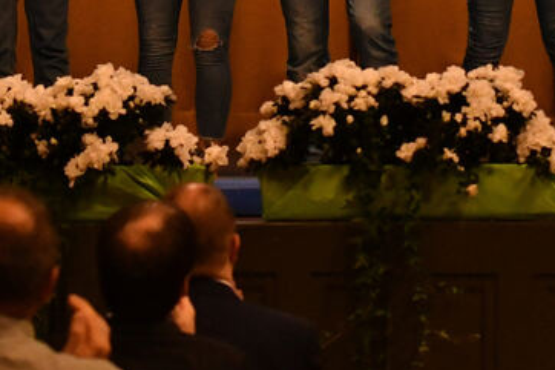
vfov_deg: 3.9
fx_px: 5362
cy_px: -210
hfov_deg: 5.9
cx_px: 564
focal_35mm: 348
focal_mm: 70
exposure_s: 1/400
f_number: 3.2
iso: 3200
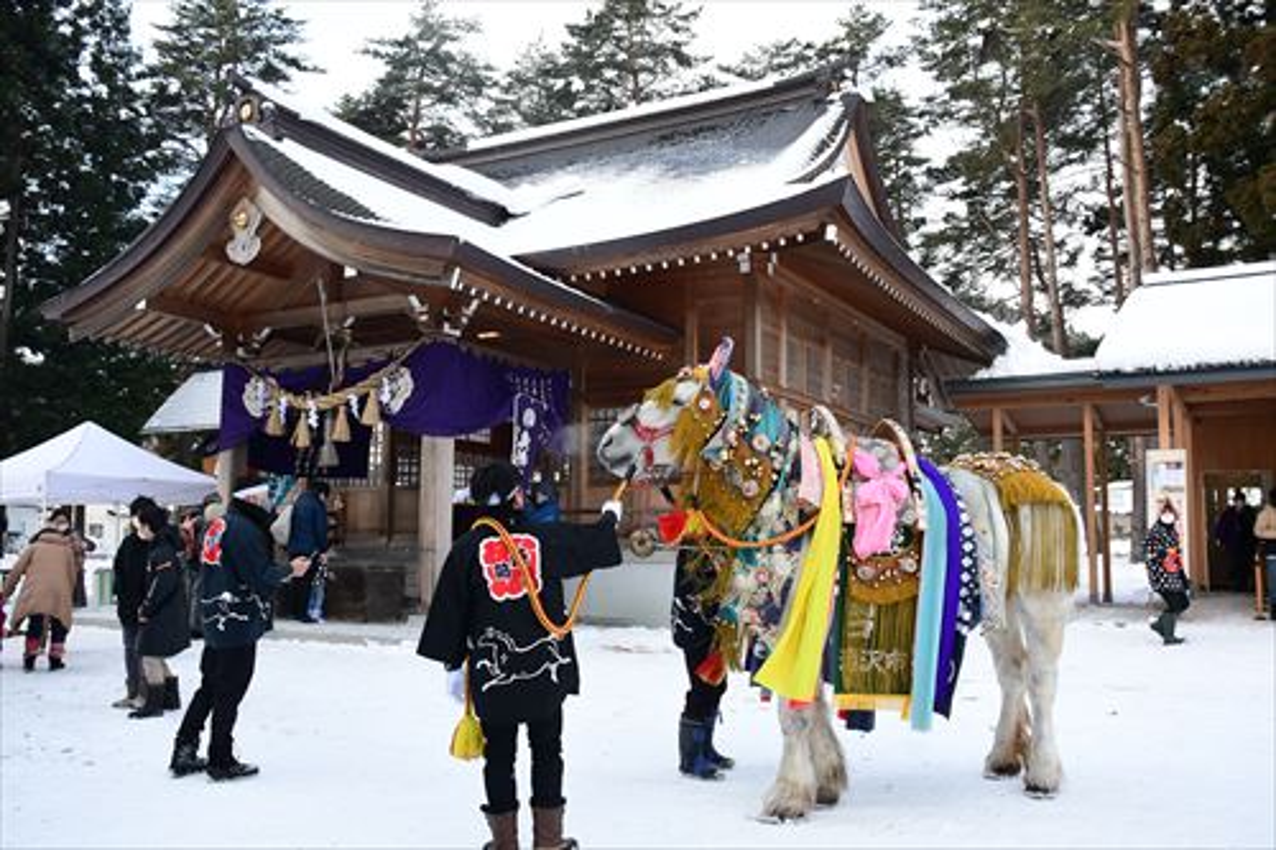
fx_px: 1116
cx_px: 638
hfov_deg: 59.5
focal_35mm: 32
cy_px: 425
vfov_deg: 41.7
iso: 320
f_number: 5
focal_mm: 21
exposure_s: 1/400
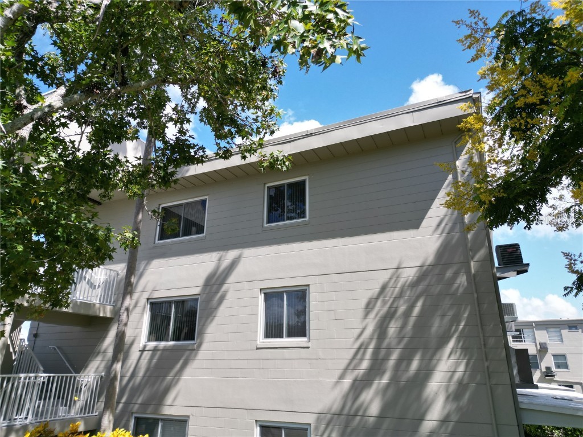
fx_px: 404
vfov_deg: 56.8
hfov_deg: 71.6
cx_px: 292
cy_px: 218
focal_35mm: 24
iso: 130
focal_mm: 6.72
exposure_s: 1/1600
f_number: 1.7
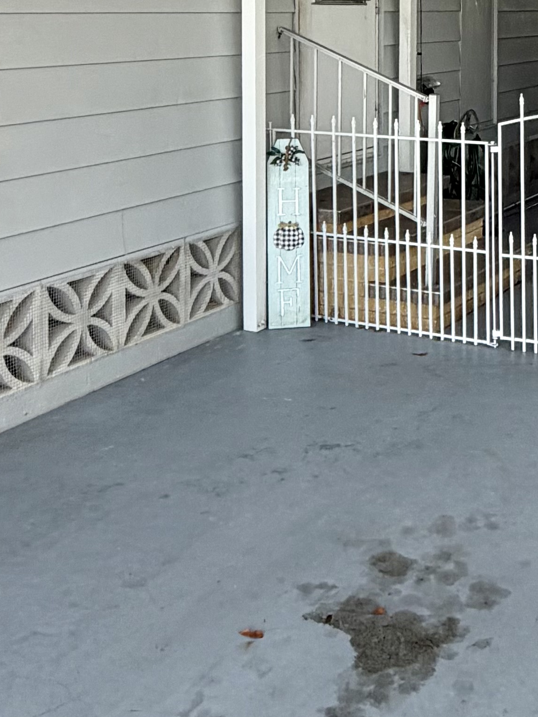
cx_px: 501
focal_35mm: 52
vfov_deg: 34.6
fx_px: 1078
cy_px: 63
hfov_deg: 26.9
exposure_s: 1/121
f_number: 2.2
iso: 64
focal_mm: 2.22
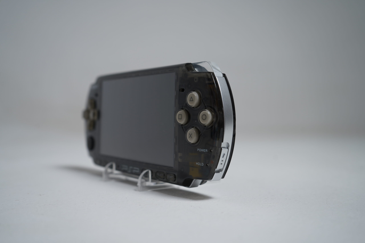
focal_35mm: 40
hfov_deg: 48.5
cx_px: 182
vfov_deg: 33.4
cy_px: 122
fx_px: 406
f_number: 5.6
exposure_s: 1/13
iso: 100
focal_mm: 40
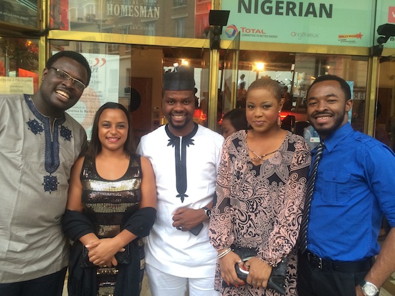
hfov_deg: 60.0
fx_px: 342
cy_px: 148
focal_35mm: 30
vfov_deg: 46.8
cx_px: 198
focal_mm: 4.12
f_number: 2.2
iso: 100
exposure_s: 1/30
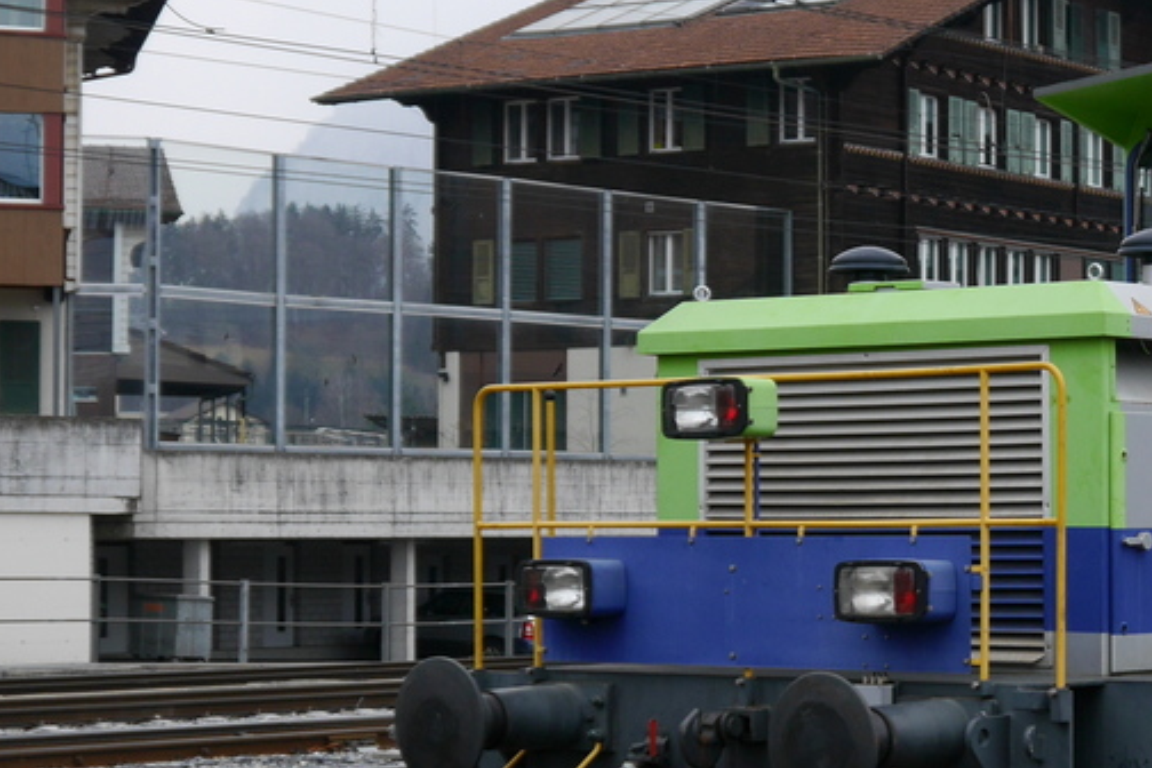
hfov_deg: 18.3
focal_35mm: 109
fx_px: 3488
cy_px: 480
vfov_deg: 12.6
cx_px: 1145
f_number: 4.5
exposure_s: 1/80
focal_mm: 22
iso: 160
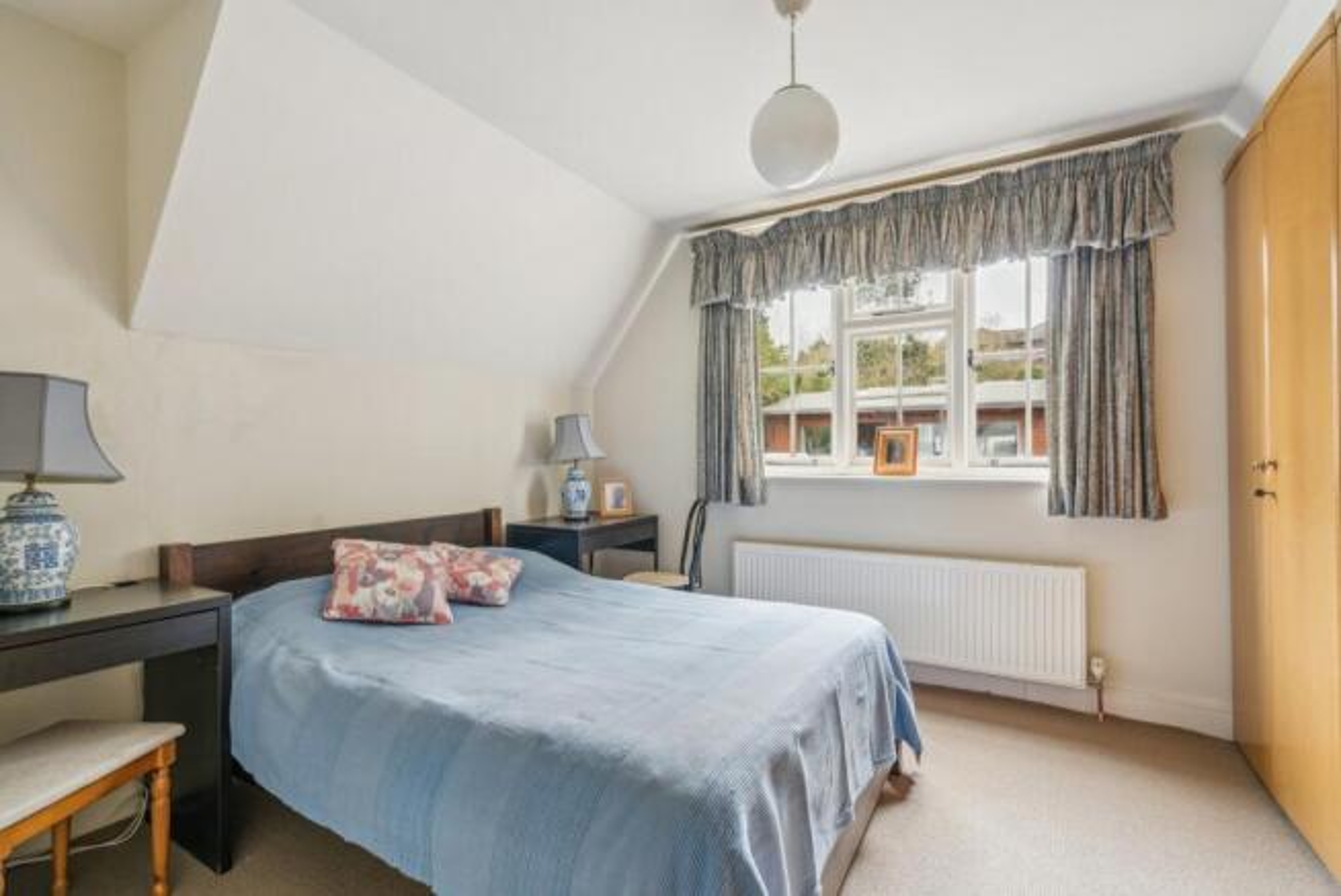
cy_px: 448
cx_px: 670
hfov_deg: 96.7
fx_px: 596
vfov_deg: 73.8
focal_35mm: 16
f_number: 6.3
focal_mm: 16
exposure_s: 1/25
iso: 640
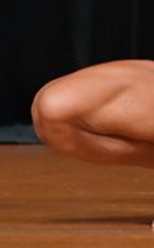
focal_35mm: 1976
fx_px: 13312
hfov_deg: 0.7
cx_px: 329
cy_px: -70
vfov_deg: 1.1
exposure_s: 1/400
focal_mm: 300
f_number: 5.6
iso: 4000
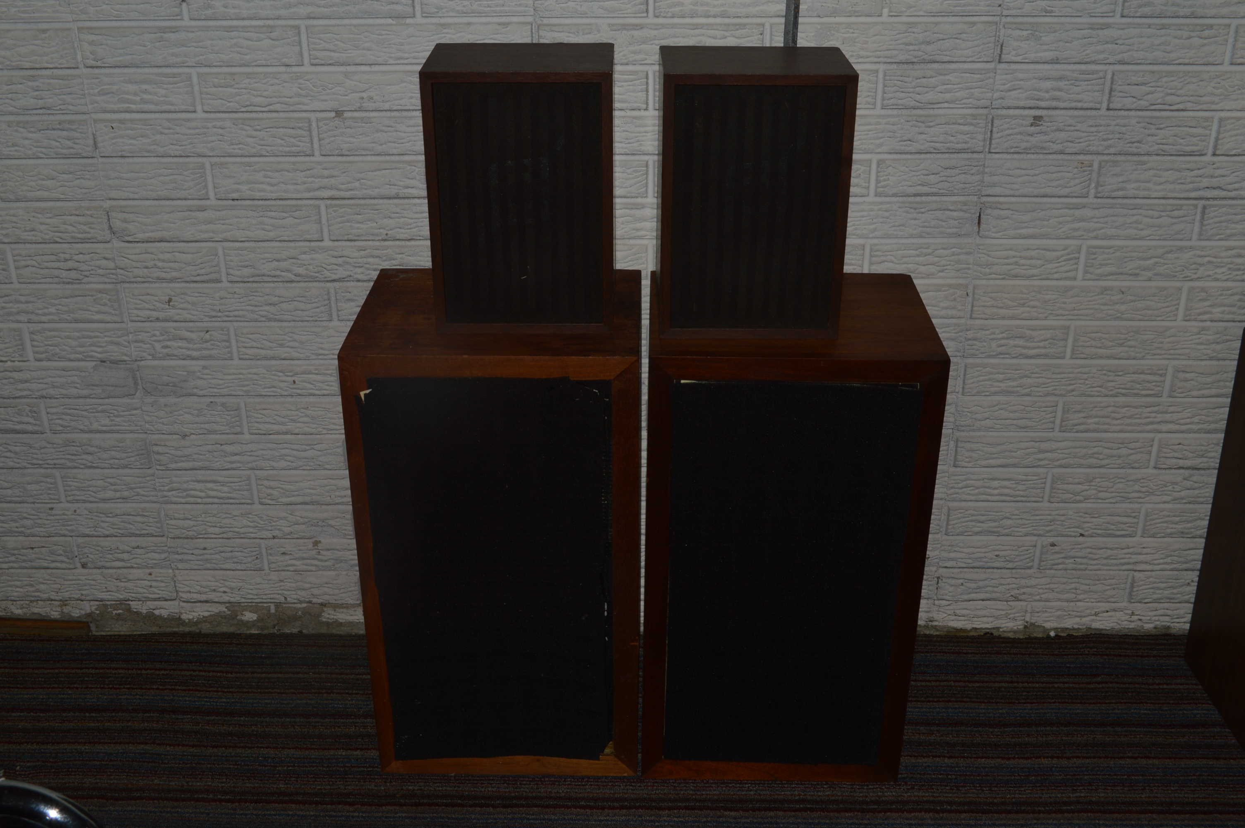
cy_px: 414
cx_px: 622
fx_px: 1348
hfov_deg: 49.6
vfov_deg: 34.1
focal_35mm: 39
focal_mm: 26
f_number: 11
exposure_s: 1/200
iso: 100
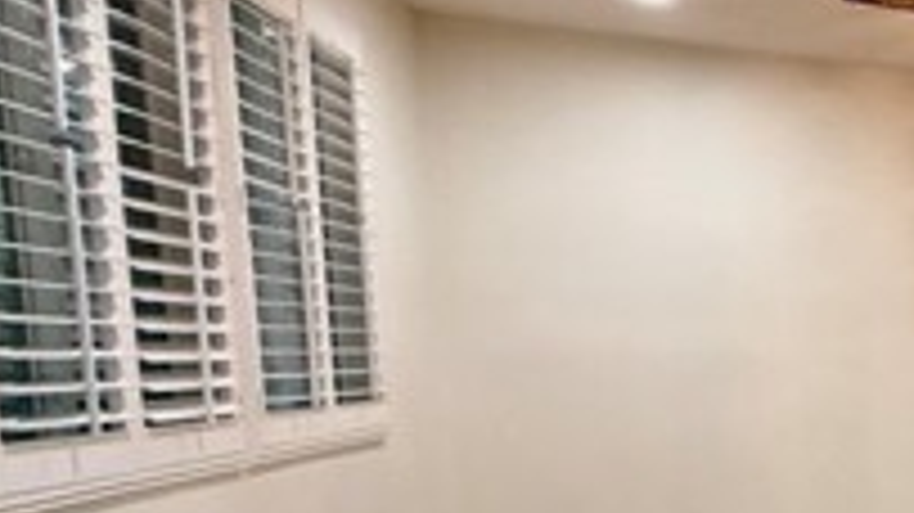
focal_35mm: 48
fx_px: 1163
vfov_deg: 24.1
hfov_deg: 27.1
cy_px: 482
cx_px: 1423
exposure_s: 1/60
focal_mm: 2.22
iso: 250
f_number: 2.2
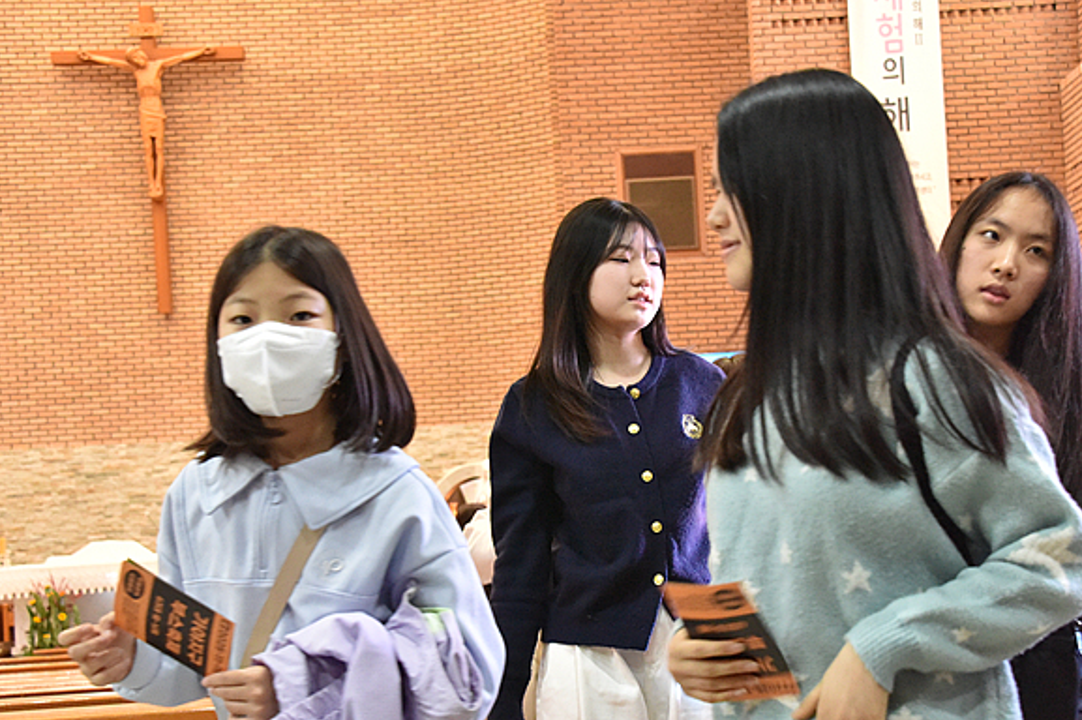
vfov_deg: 22.2
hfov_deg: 32.8
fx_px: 1832
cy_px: 440
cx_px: 632
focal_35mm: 61
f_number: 5.6
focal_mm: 44
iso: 7200
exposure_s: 1/125
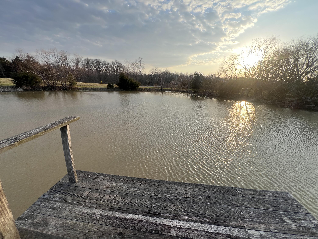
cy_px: 120
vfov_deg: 89.9
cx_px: 159
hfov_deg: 106.2
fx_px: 119
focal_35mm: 13
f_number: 1.8
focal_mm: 1.57
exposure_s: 1/595
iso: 32
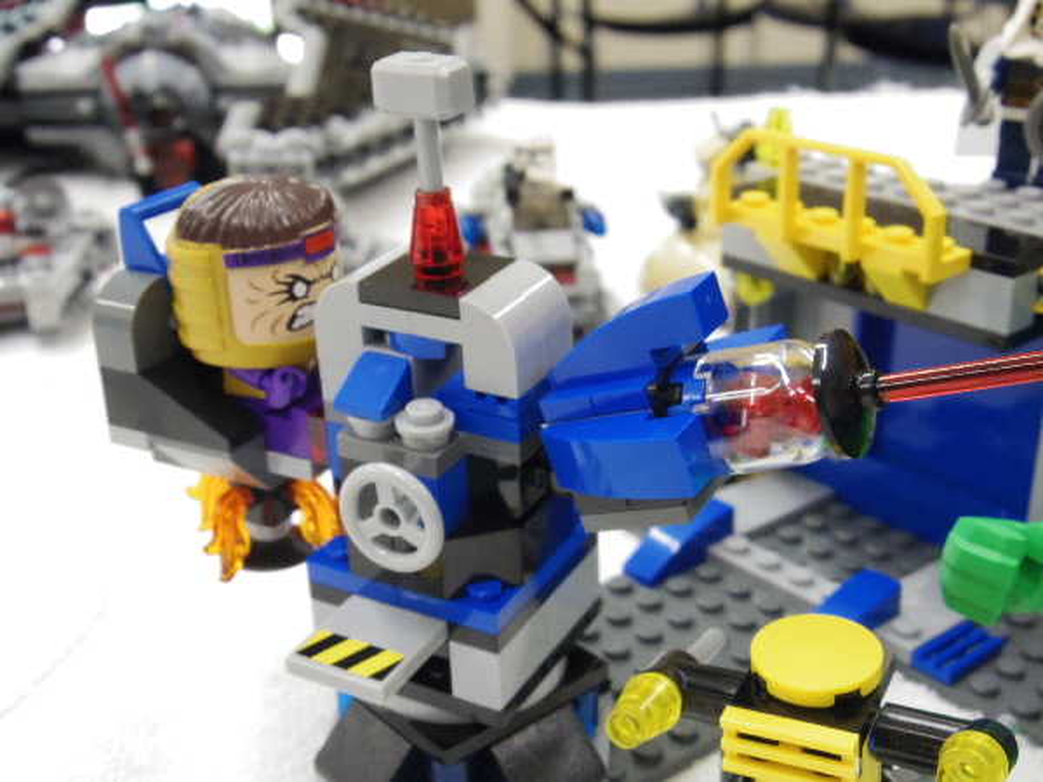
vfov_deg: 31.5
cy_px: 391
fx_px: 1386
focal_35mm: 46
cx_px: 522
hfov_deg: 41.2
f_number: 4.5
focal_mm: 8.4
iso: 1000
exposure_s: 1/60
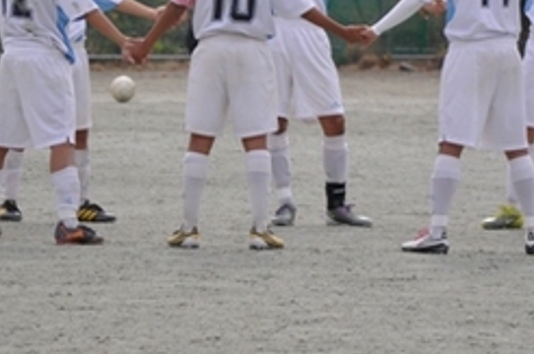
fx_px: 8409
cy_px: -29
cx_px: 339
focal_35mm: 568
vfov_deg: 2.4
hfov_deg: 3.6
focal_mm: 150
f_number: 5.6
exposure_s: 1/1250
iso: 400
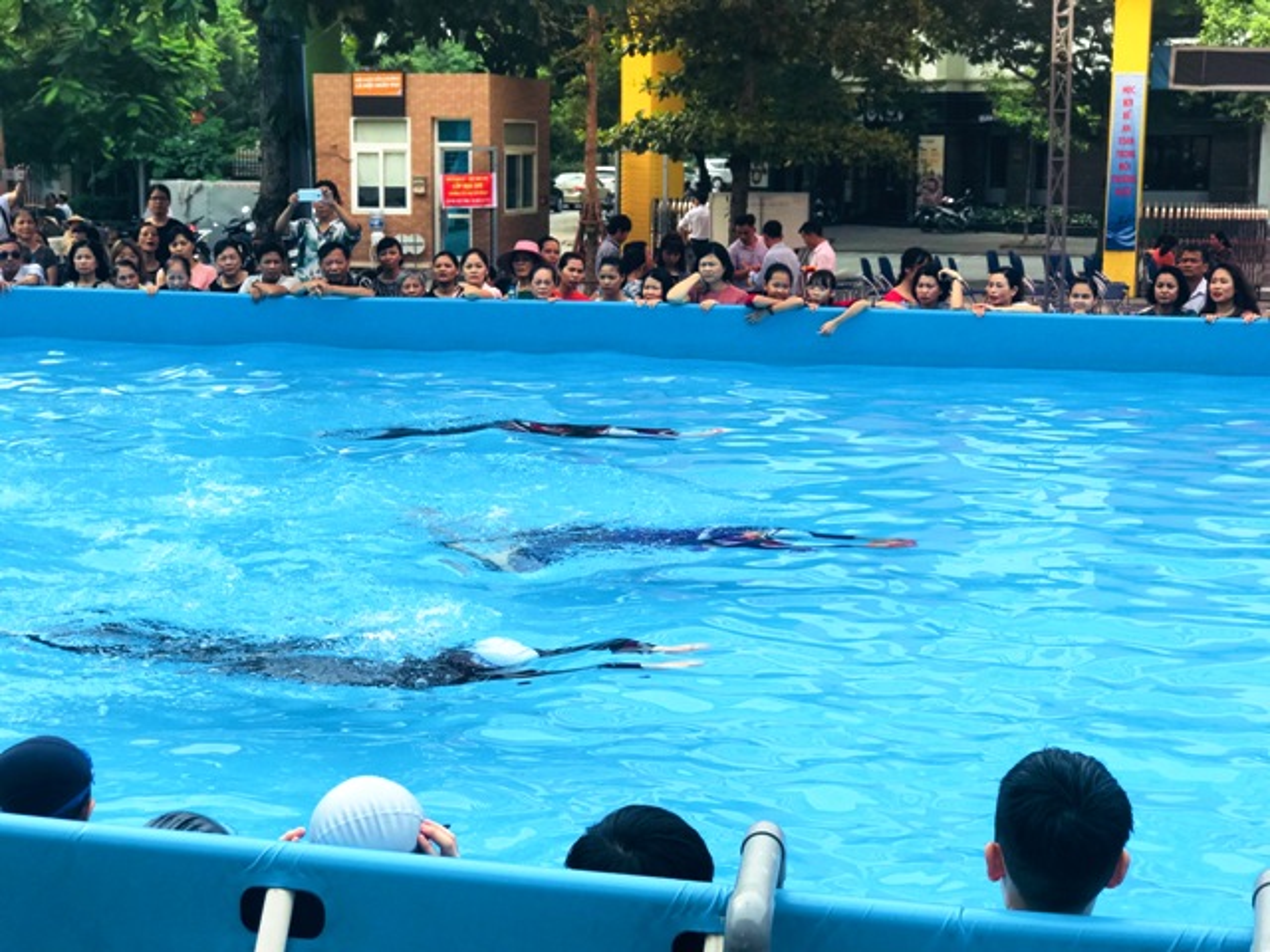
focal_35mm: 57
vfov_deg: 25.7
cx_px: 635
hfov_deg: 33.8
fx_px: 2091
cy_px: 476
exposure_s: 1/404
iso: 20
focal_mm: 6.6
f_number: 2.8
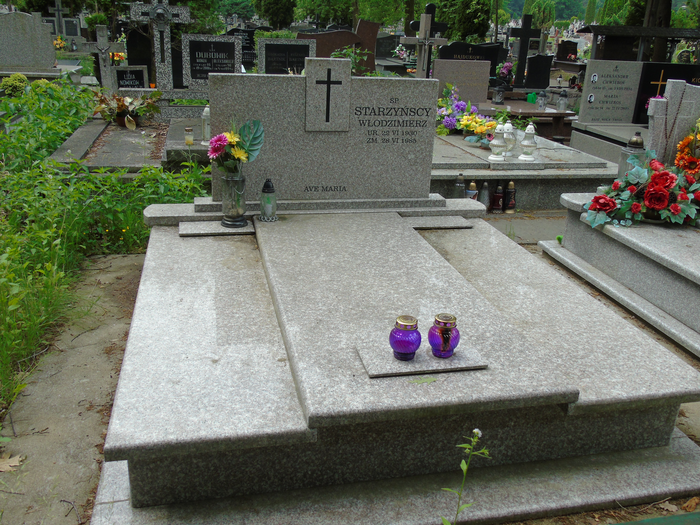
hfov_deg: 61.7
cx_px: 350
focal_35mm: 29
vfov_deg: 48.2
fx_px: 586
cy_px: 262
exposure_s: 1/200
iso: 80
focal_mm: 5.2
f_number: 3.6
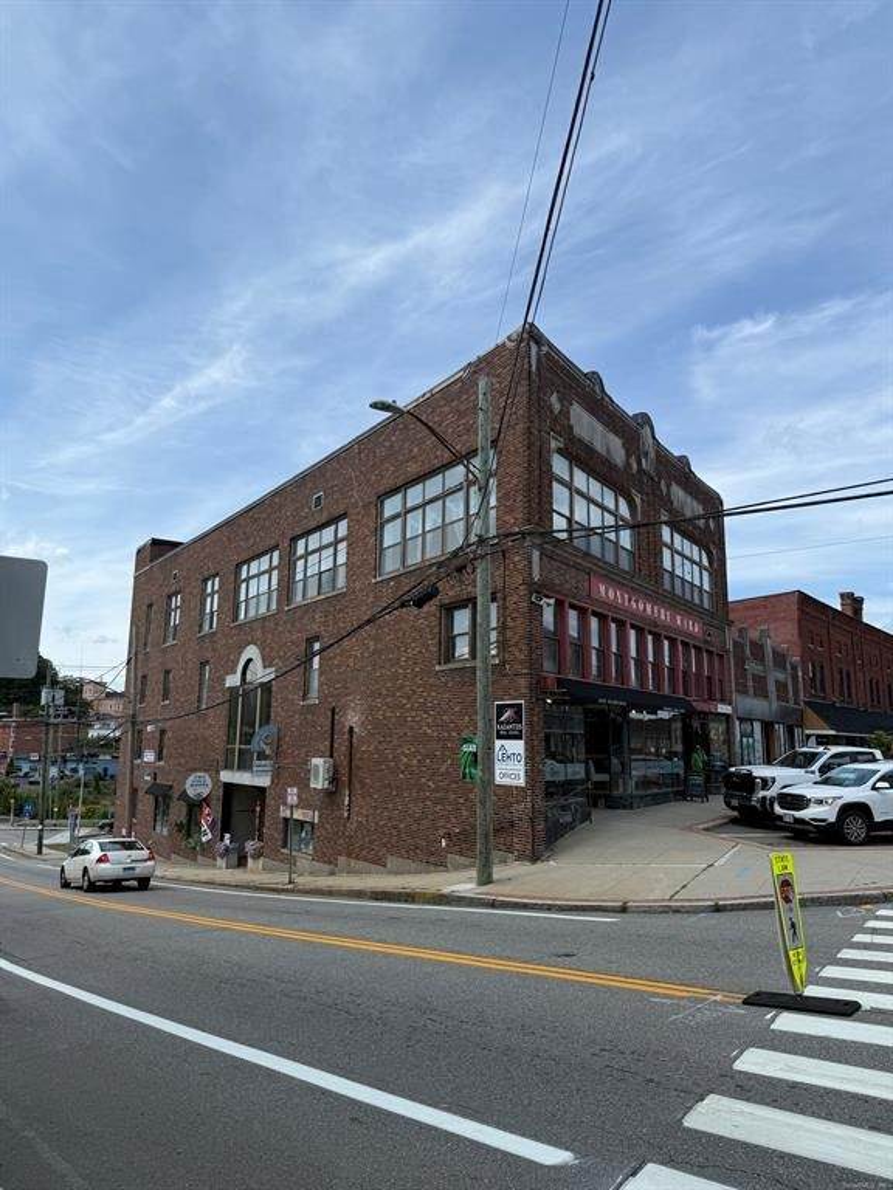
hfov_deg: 56.8
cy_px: 595
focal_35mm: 24
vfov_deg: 71.6
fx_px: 826
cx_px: 446
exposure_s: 1/4405
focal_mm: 6.76
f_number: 1.78
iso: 80
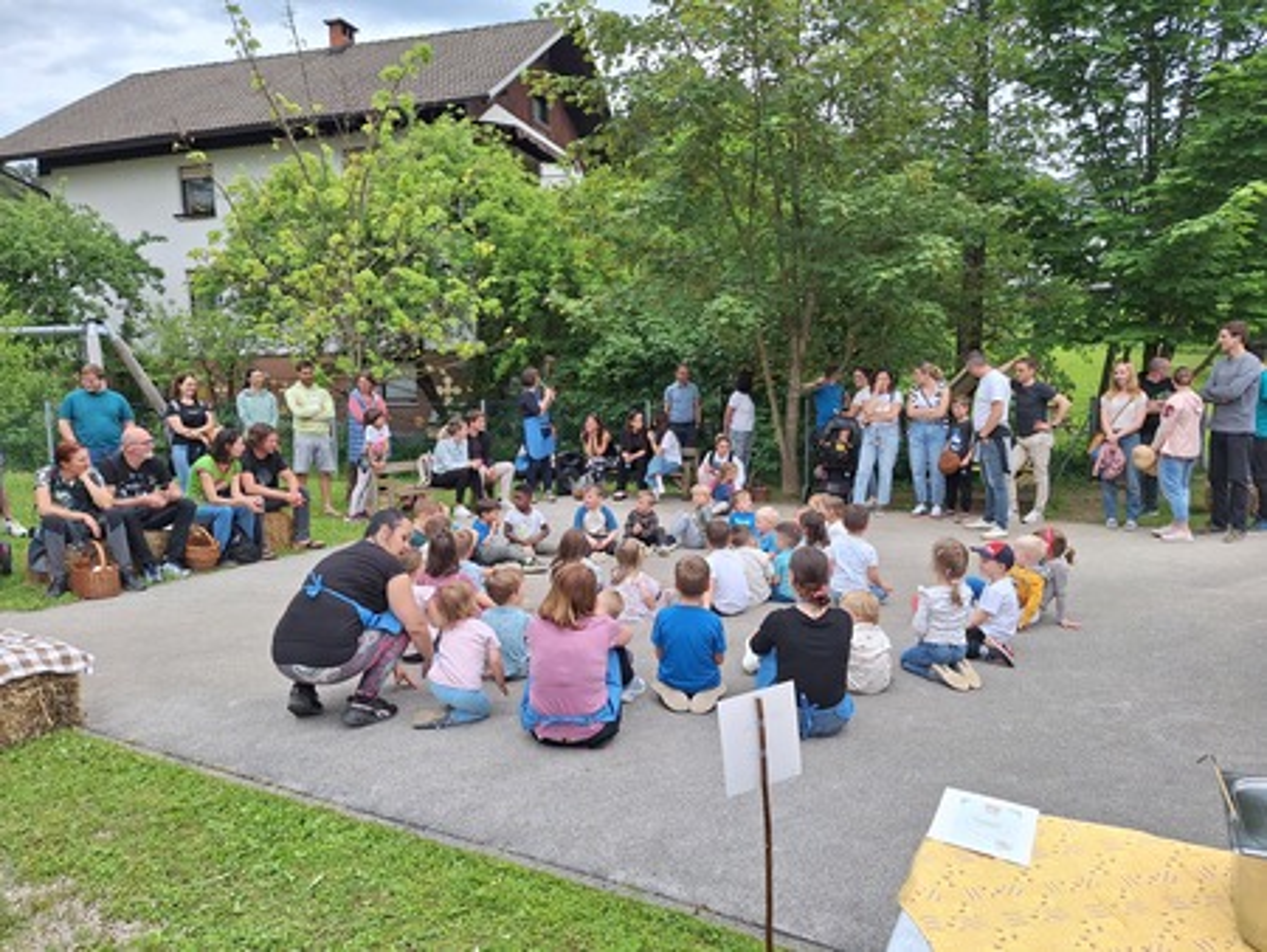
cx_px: 634
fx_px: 842
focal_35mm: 23
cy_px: 476
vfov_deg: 58.9
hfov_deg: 73.9
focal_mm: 5.54
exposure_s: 1/615
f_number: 1.8
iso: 40
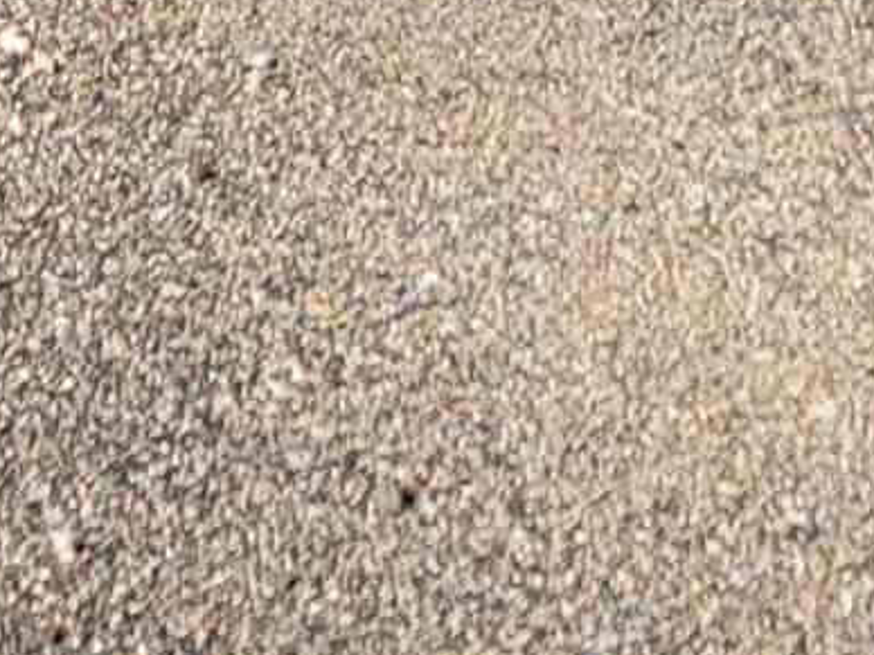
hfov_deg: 9.1
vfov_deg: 6.6
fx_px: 5201
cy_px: -1256
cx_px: -788
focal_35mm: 206
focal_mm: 5.4
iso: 40
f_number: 1.8
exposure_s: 1/2365
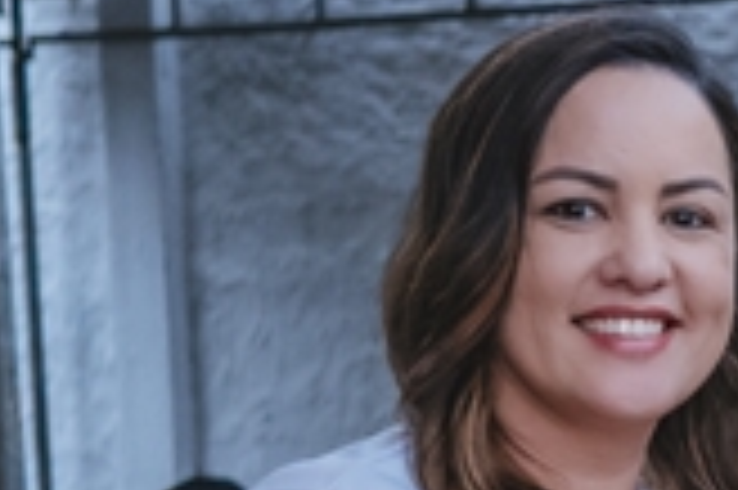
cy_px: 627
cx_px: 1431
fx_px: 3338
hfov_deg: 11.5
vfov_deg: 8.3
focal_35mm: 163
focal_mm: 24
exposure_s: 1/1250
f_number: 2.5
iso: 2500
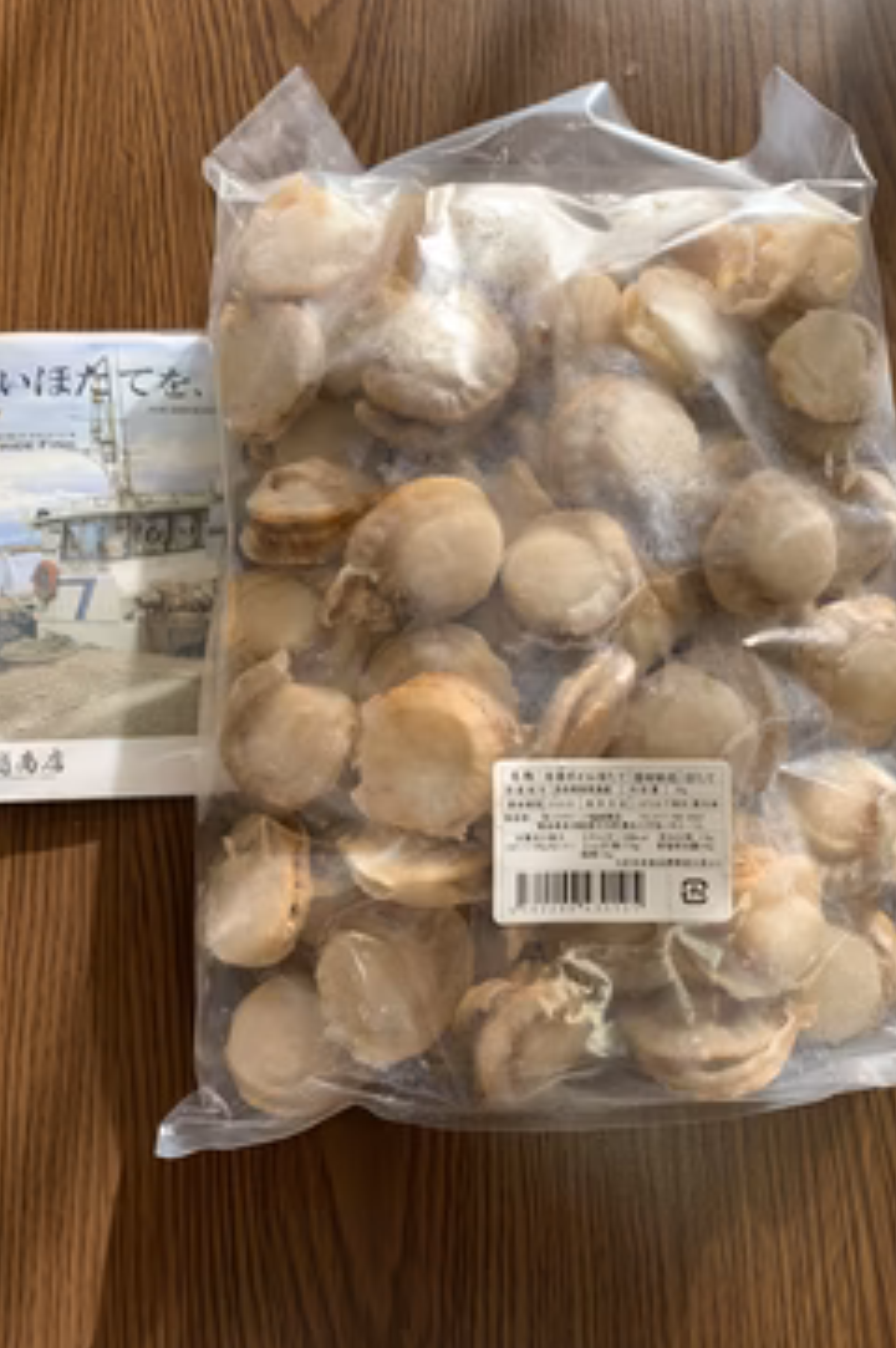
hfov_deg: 43.5
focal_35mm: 30
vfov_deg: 61.9
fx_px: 1122
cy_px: 642
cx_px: 422
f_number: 1.8
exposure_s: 1/187
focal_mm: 4.25
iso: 25
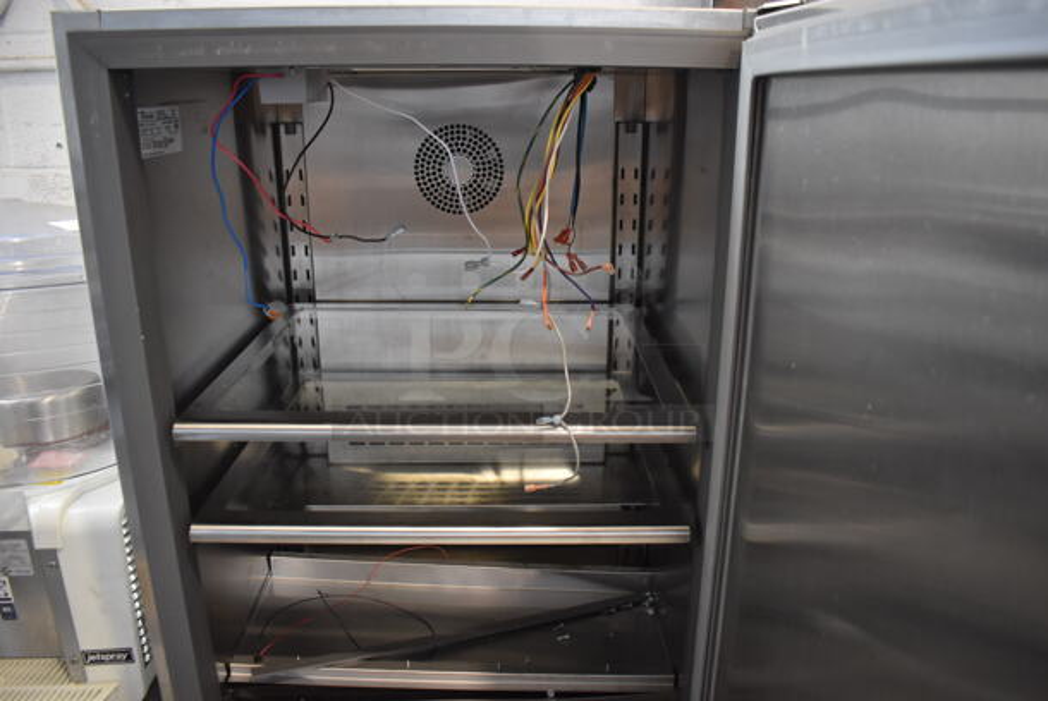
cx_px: 524
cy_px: 350
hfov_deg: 67.3
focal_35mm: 27
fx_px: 787
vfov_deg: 48.0
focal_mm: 18
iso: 1600
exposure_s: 1/125
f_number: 3.5
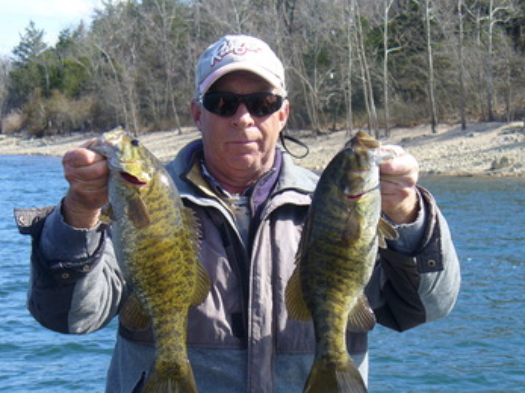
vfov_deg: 16.4
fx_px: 1365
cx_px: 242
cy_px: 209
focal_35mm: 90
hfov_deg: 21.8
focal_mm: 12.8
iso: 80
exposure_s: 1/500
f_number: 3.3
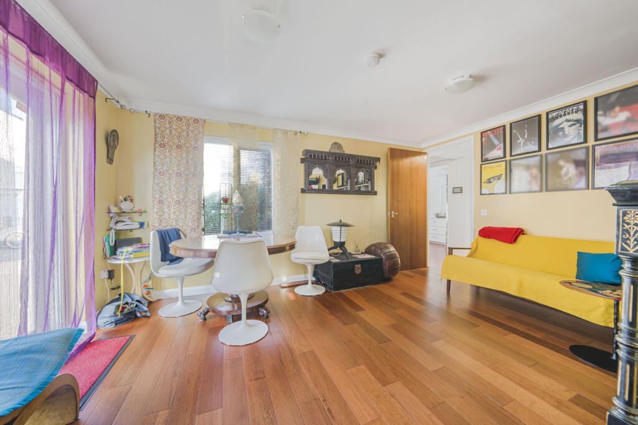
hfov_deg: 112.6
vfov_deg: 90.0
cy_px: 212
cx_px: 319
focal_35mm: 12
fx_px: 213
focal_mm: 12
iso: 320
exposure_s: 1.3
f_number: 9
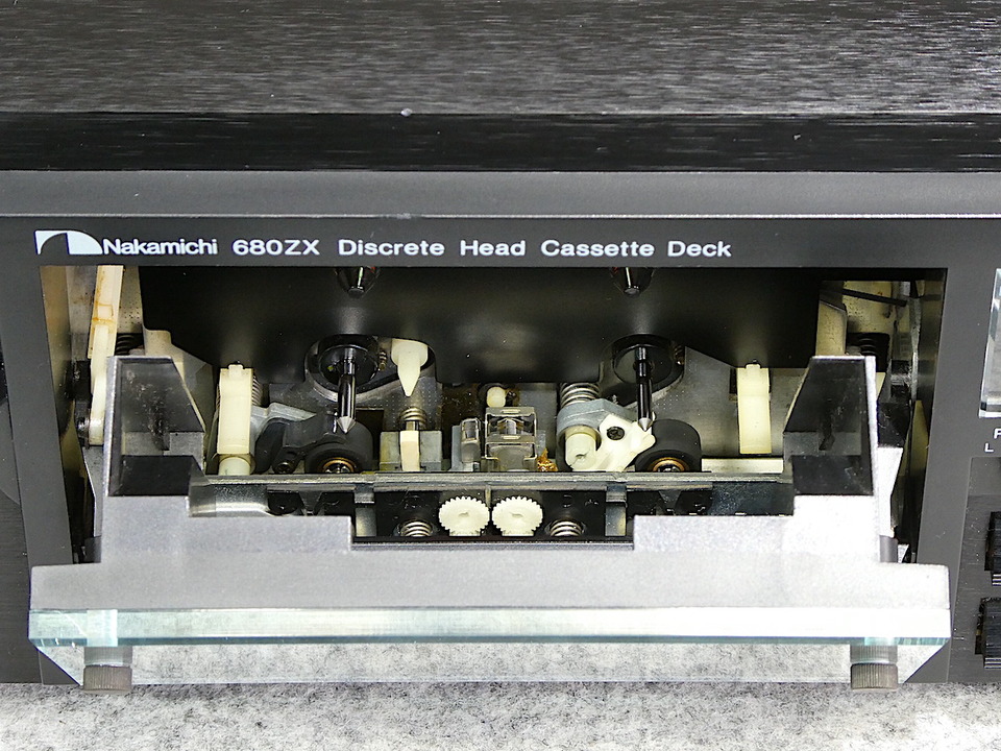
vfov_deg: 11.0
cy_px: 376
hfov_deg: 14.6
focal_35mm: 135
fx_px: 3904
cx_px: 500
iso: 400
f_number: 5.6
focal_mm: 24.2
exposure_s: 1/3.2
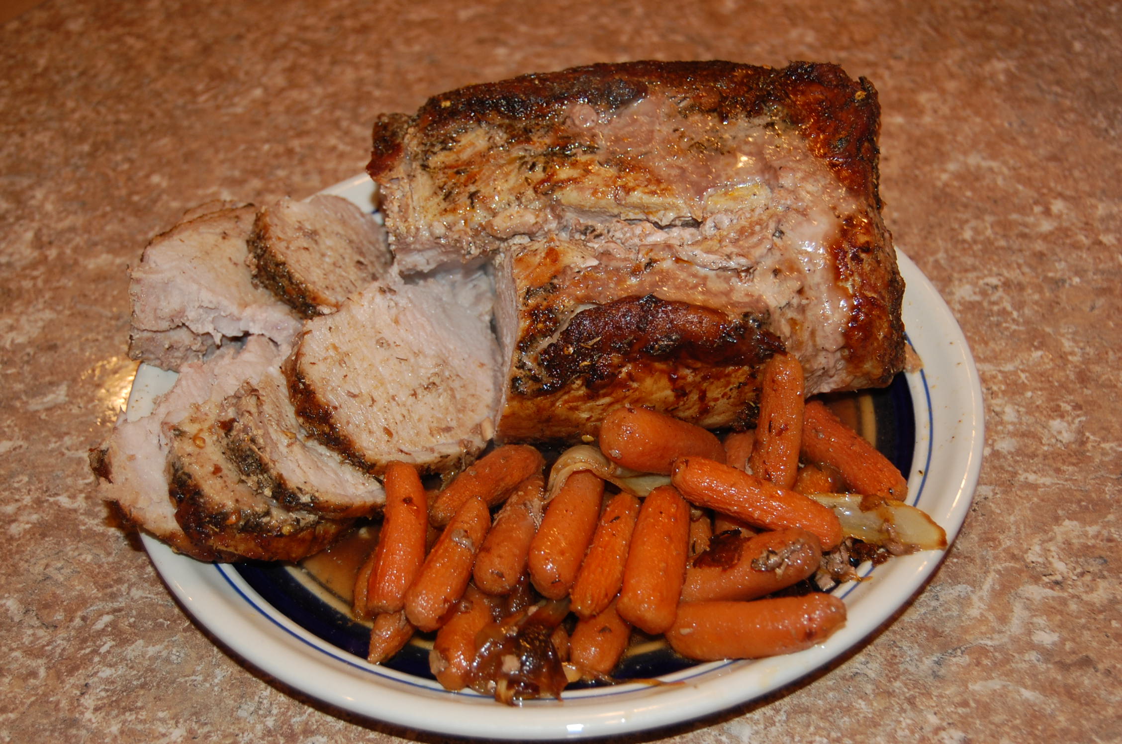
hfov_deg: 38.9
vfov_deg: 26.4
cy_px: 372
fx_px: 1587
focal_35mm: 51
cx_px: 561
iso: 400
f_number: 4.5
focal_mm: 34
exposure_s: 1/60
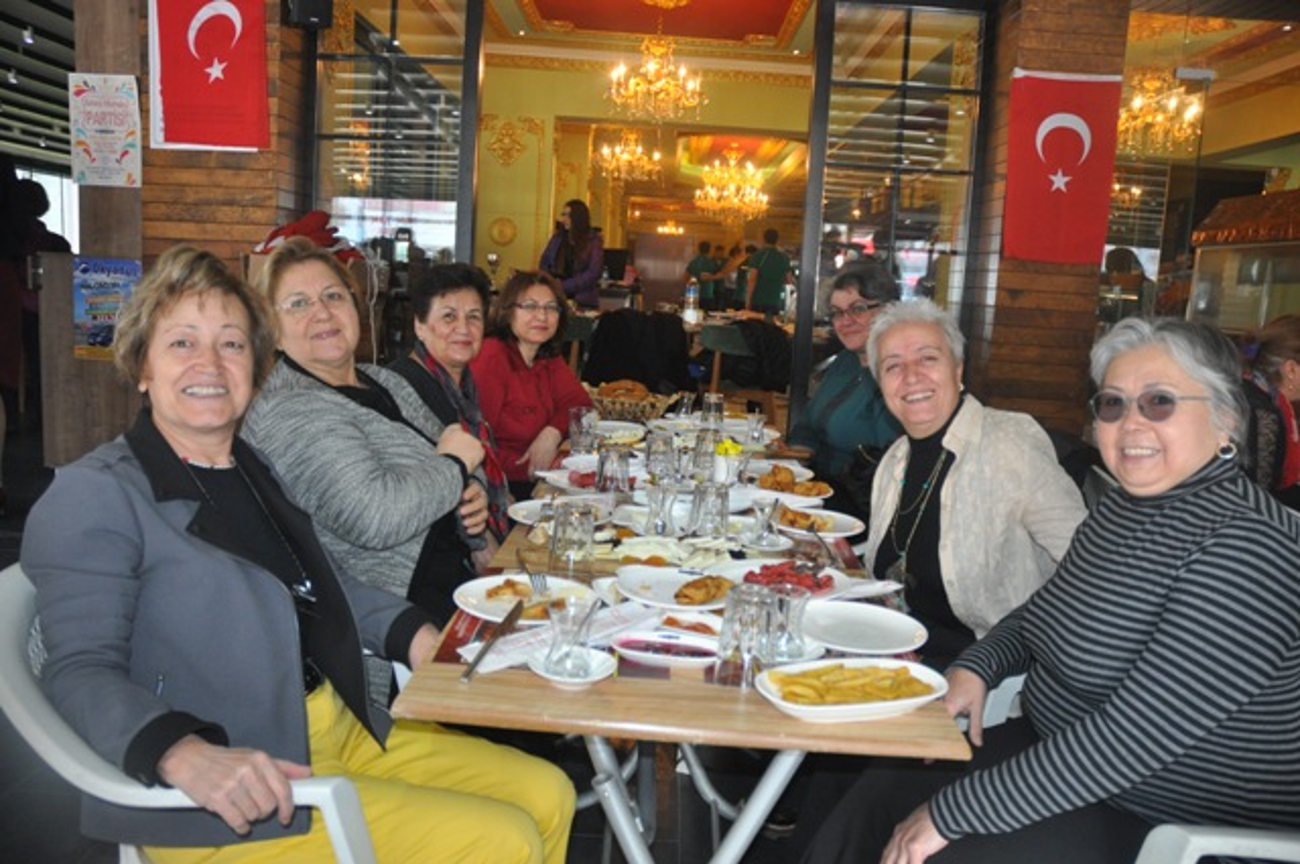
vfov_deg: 47.8
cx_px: 650
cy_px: 432
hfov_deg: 67.4
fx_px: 974
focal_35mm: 27
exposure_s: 1/100
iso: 800
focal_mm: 18
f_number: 3.5
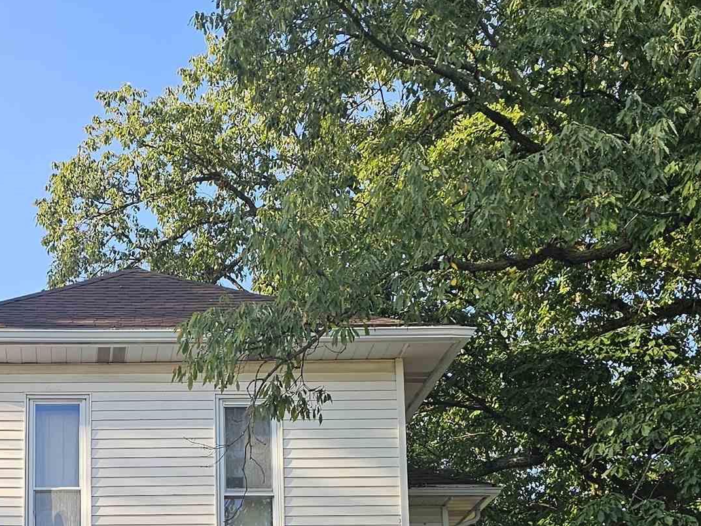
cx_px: 25
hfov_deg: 27.9
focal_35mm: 66
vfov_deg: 20.8
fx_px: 1336
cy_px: 626
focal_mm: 6.3
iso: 20
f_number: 1.7
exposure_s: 1/390
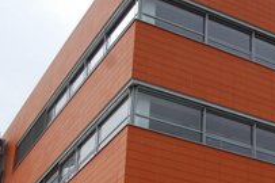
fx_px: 615
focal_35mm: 81
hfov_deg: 24.3
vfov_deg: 16.4
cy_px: 203
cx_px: 260
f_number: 9
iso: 400
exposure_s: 1/320
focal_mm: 17
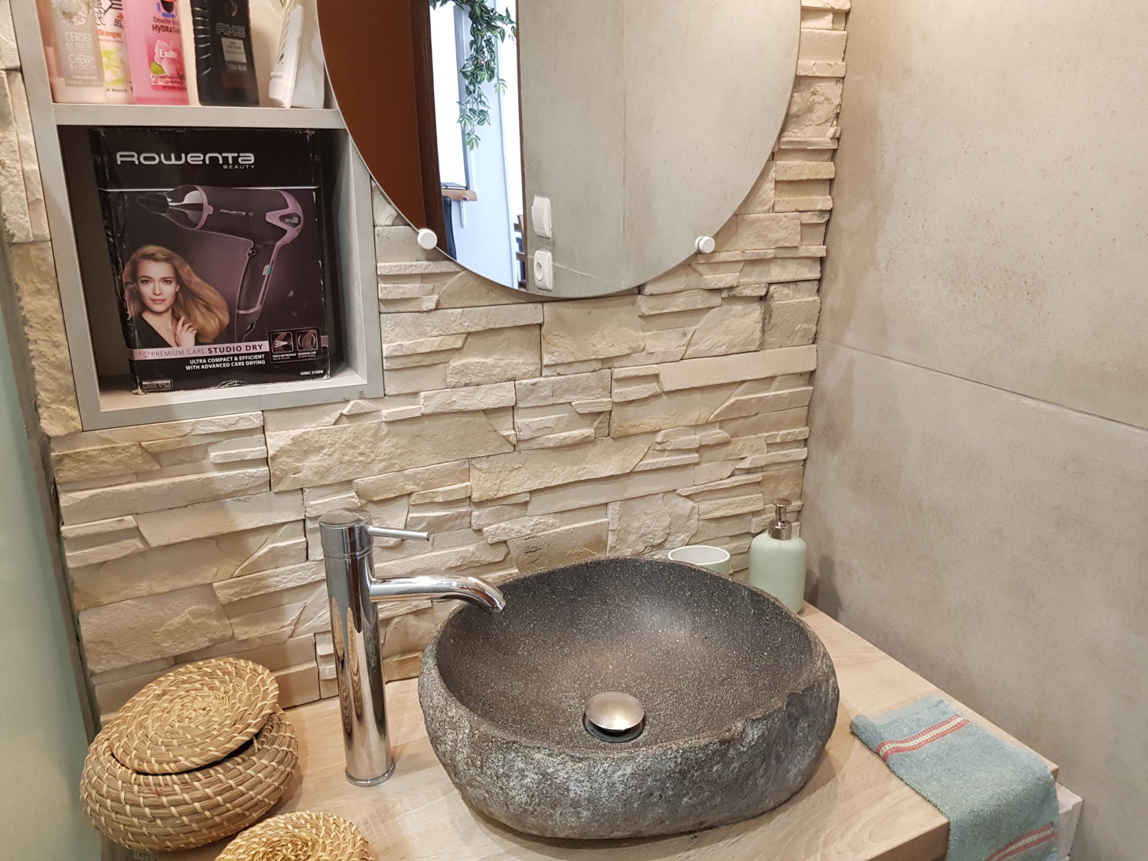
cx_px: 574
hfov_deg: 67.3
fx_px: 862
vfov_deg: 53.1
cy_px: 430
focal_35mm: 26
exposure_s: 1/33
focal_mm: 4.3
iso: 160
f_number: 1.7
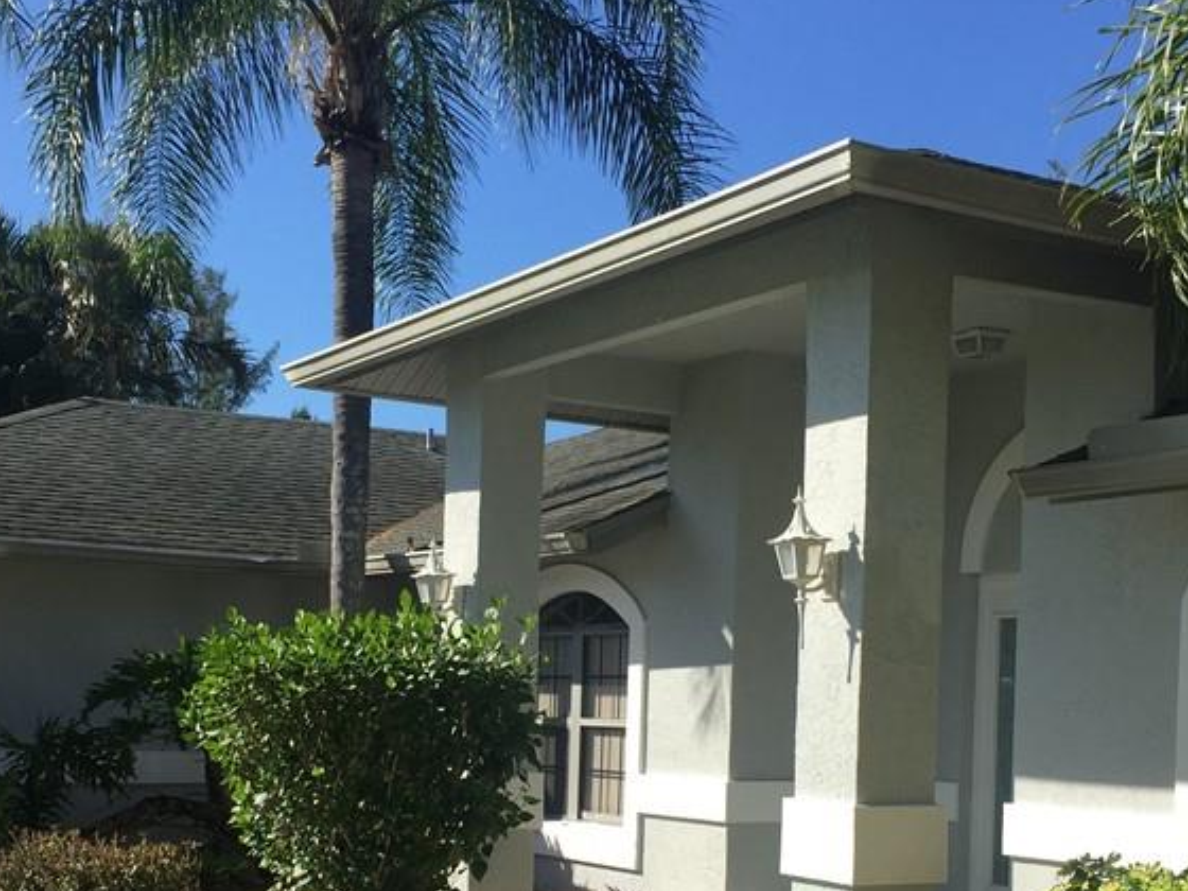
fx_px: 1819
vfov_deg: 27.2
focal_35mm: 53
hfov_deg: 36.1
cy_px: 666
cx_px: 518
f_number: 2.2
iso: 32
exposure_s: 1/1799
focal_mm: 4.15
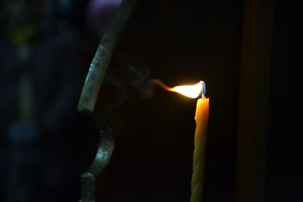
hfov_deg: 9.8
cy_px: 101
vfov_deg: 6.5
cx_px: 152
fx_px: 1767
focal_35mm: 210
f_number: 5.6
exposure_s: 1/60
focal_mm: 140
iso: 3200
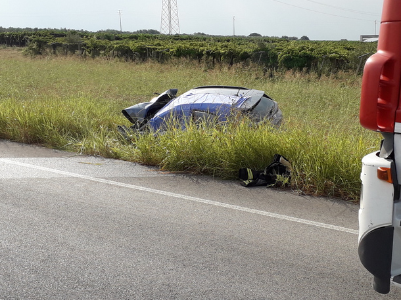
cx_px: 218
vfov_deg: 45.4
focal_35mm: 31
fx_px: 359
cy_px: 139
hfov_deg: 58.3
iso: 40
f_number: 1.9
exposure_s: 1/1618
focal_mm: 3.6
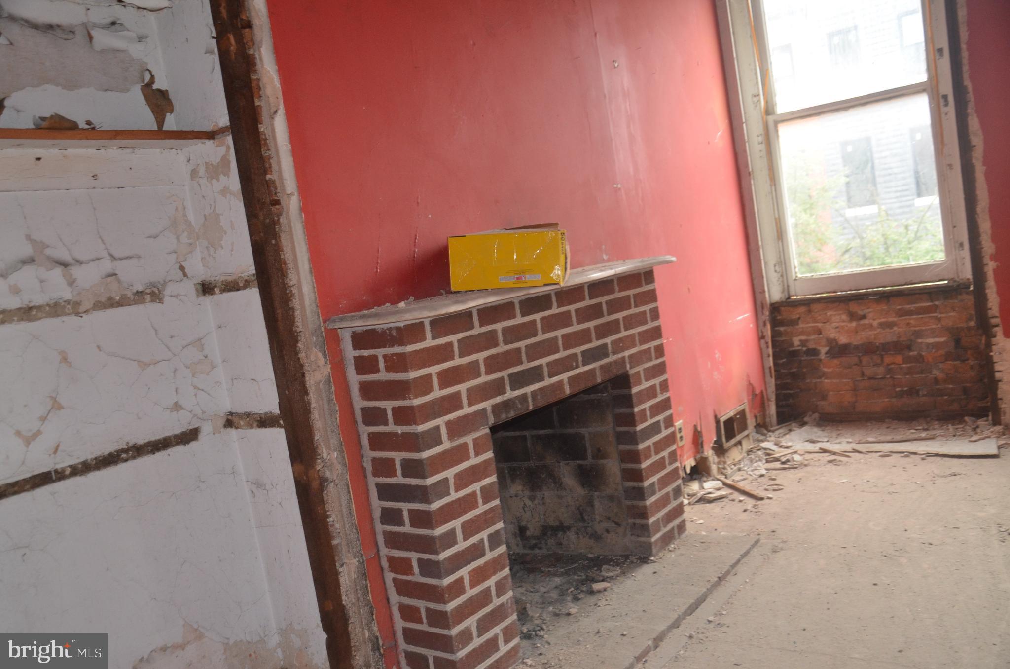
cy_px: 334
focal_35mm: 33
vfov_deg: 39.8
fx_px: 924
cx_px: 505
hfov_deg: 57.3
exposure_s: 1/60
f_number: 4
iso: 800
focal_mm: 22
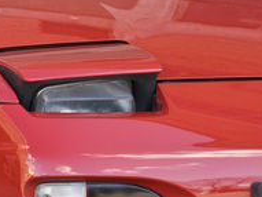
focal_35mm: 232
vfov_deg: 6.4
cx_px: -126
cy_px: 81
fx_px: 1755
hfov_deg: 8.4
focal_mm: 48
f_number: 5.6
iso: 400
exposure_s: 1/125
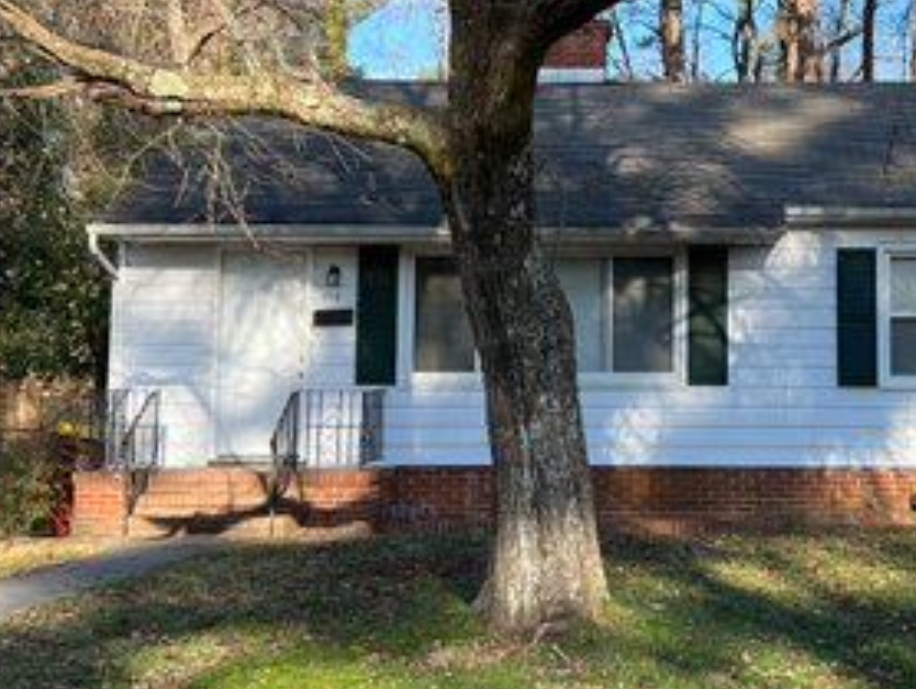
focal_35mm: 59
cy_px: 252
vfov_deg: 24.8
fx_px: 1563
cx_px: 730
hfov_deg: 31.8
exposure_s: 1/1089
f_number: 1.5
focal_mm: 5.7
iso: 50
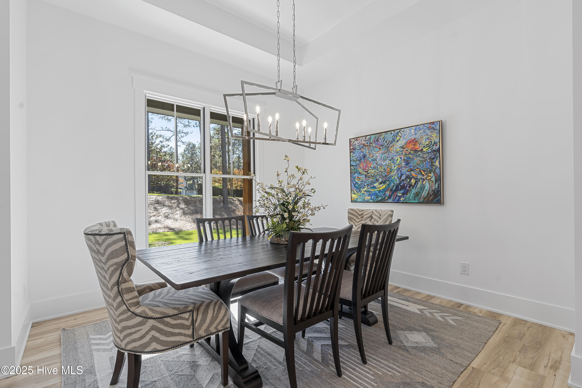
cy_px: 194
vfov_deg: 73.7
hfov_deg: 96.7
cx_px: 291
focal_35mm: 16
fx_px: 259
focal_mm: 16
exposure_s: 1/1.67
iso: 50
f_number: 8
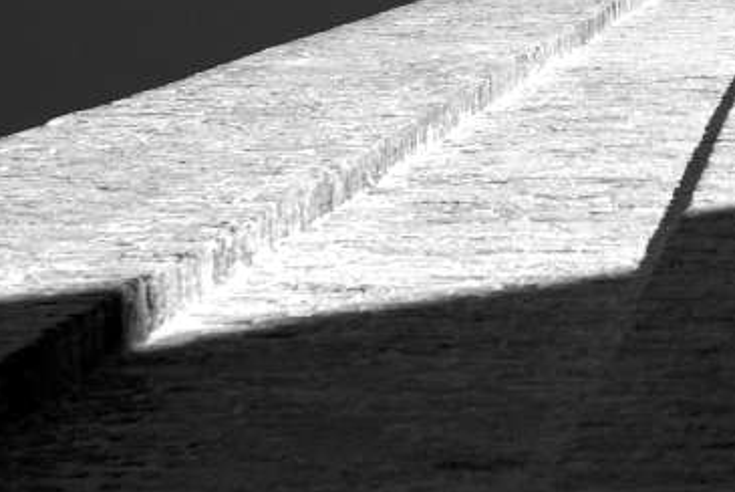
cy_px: 217
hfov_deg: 18.9
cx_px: 926
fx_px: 2064
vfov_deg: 13.6
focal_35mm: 101
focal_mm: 24
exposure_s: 1/800
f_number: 5.6
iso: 100
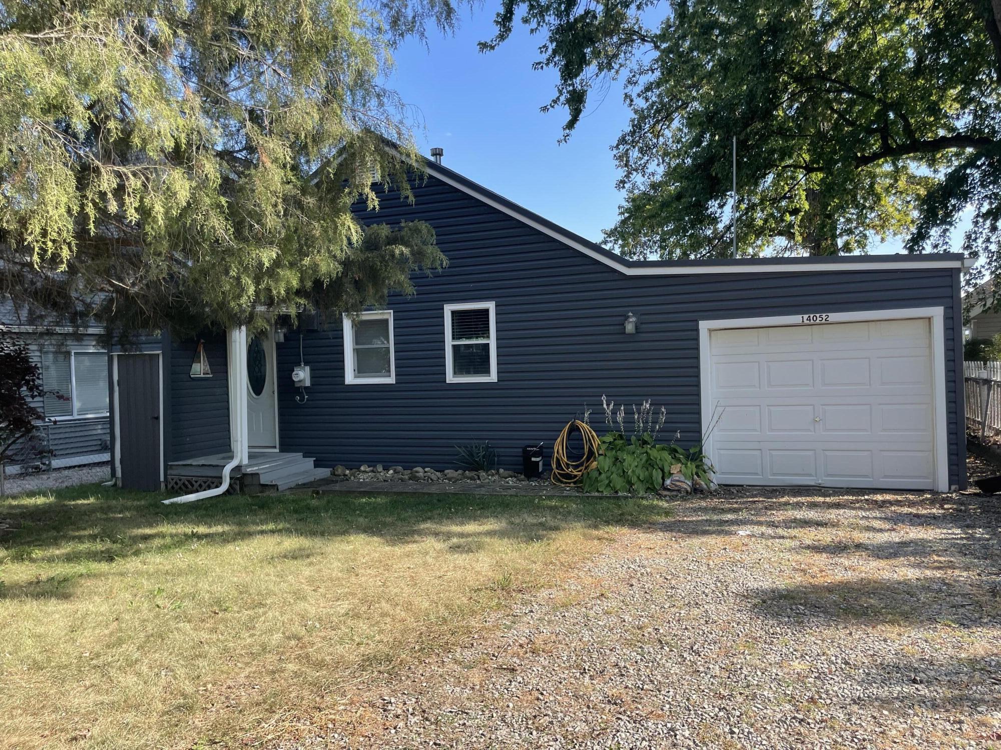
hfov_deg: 67.3
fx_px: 752
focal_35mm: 26
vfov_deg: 53.1
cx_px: 500
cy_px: 375
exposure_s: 1/1135
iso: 32
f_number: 1.6
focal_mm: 4.2
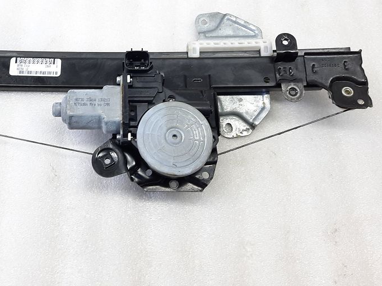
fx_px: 485
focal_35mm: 44
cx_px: 108
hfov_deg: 42.0
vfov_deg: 31.5
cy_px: 36
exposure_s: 1/50
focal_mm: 4.6
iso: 80
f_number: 2
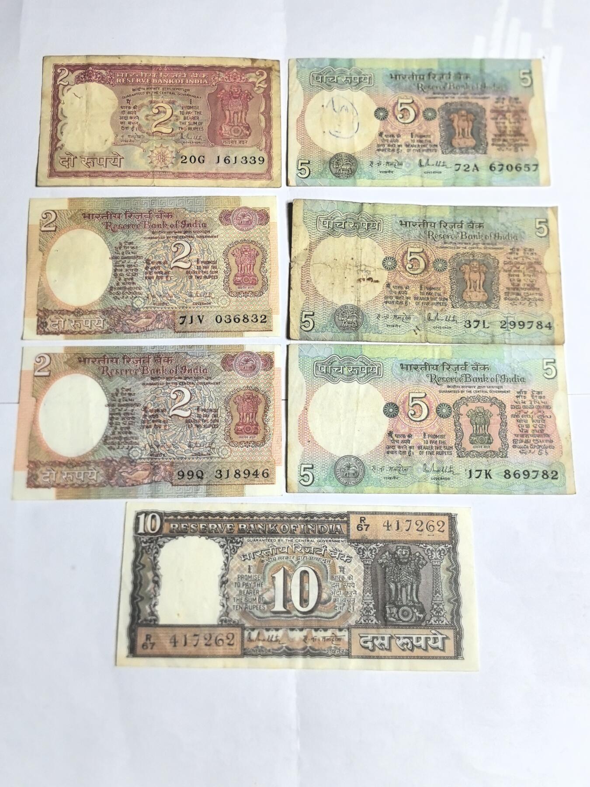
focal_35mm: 29
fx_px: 659
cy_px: 394
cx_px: 295
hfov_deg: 48.2
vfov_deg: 61.7
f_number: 2
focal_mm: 5.75
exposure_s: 1/60
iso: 640
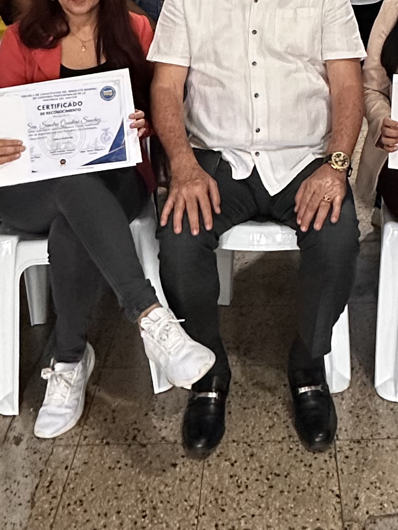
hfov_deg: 26.4
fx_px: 843
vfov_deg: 31.4
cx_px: 269
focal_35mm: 55
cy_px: -40
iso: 400
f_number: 2.2
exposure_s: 1/60
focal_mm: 2.22
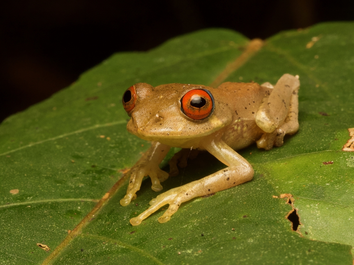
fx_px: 1227
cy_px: 132
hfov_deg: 16.4
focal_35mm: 120
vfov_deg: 12.3
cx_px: 177
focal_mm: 60
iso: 800
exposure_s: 1/125
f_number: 16
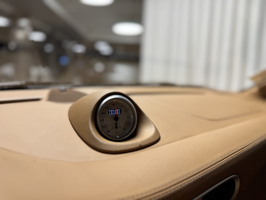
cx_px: 133
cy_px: 100
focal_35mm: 24
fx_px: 184
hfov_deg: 71.6
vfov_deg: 56.8
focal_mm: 6.76
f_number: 1.78
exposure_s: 1/100
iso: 80
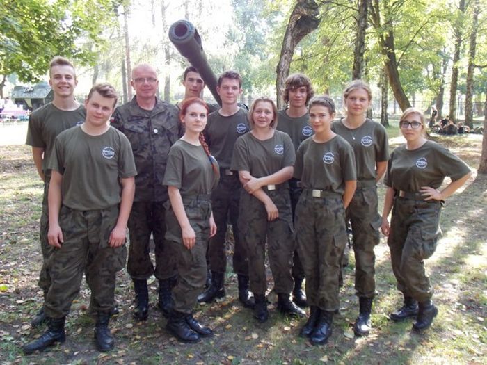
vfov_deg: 41.8
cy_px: 182
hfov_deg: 54.0
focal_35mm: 34
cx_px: 244
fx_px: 478
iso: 200
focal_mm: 6.1
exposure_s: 1/30
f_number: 3.4
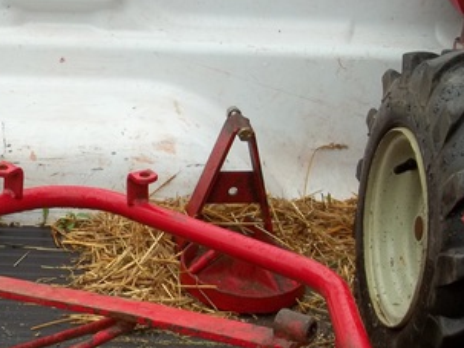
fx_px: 1005
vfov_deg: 19.5
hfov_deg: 25.3
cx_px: 63
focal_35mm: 75
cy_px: 244
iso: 64
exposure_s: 1/160
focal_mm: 5.9
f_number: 3.3
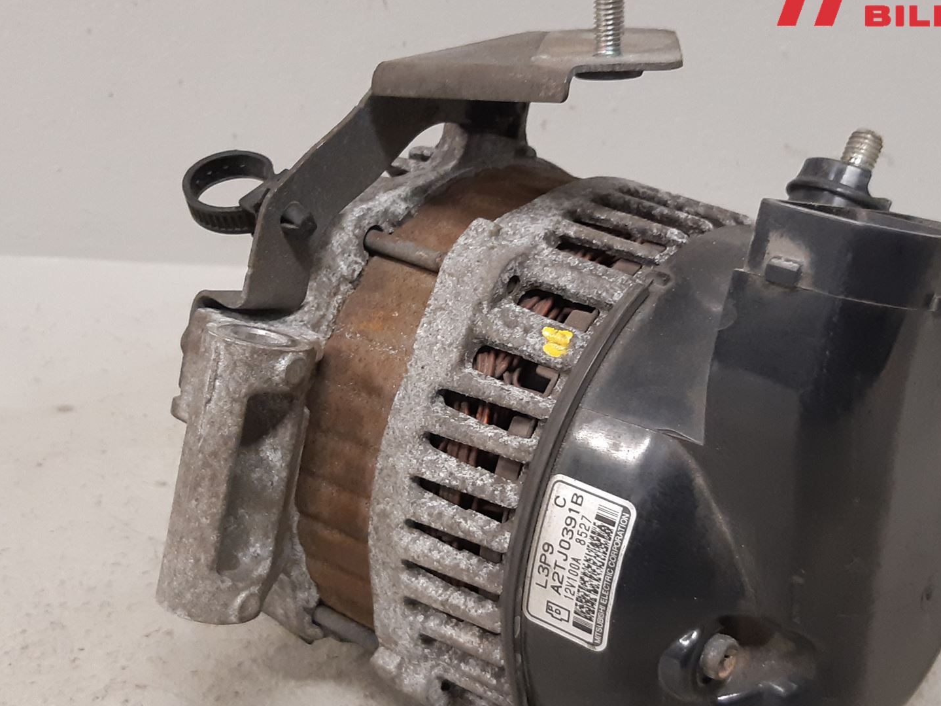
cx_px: 509
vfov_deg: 38.5
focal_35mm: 37
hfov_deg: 50.1
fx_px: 1006
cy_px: 418
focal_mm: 3.93
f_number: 1.7
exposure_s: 1/50
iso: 250
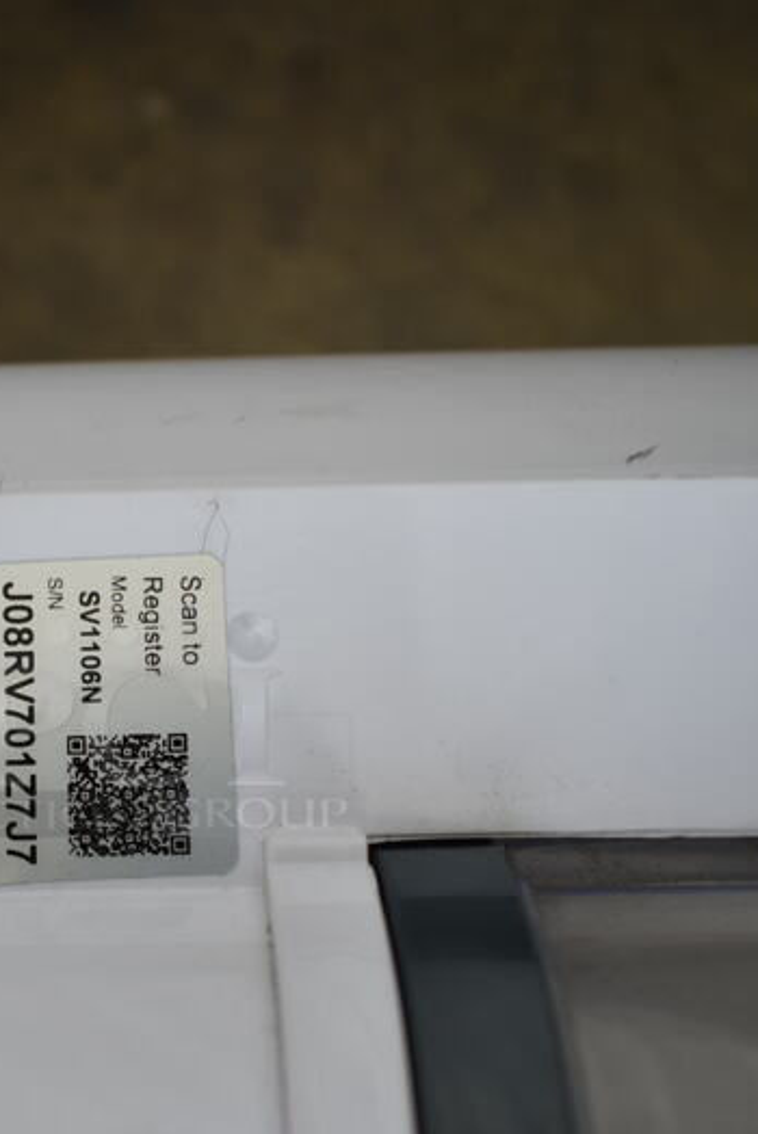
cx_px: 126
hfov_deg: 27.9
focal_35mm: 47
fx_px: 1482
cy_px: 724
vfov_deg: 41.5
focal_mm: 18
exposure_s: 1/60
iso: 100
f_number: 4
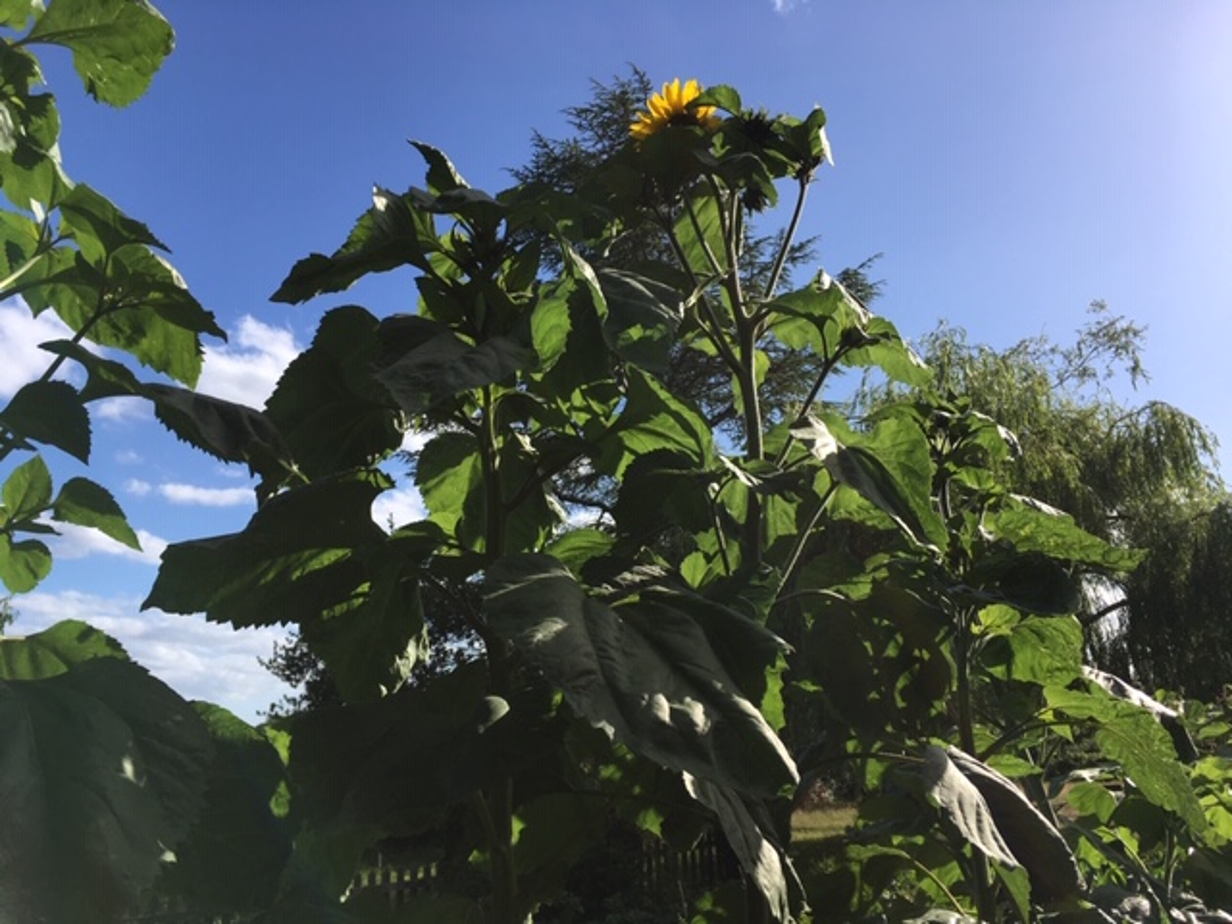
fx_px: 1032
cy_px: 462
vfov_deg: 48.2
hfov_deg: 61.7
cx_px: 616
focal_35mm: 29
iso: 25
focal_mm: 4.15
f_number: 2.2
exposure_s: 1/1637
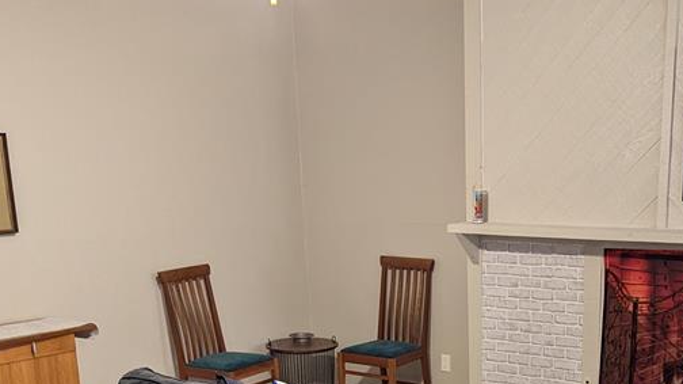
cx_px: 440
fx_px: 959
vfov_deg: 21.2
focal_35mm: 53
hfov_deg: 38.8
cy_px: 445
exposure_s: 1/120
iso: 747
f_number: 1.85
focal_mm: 6.81
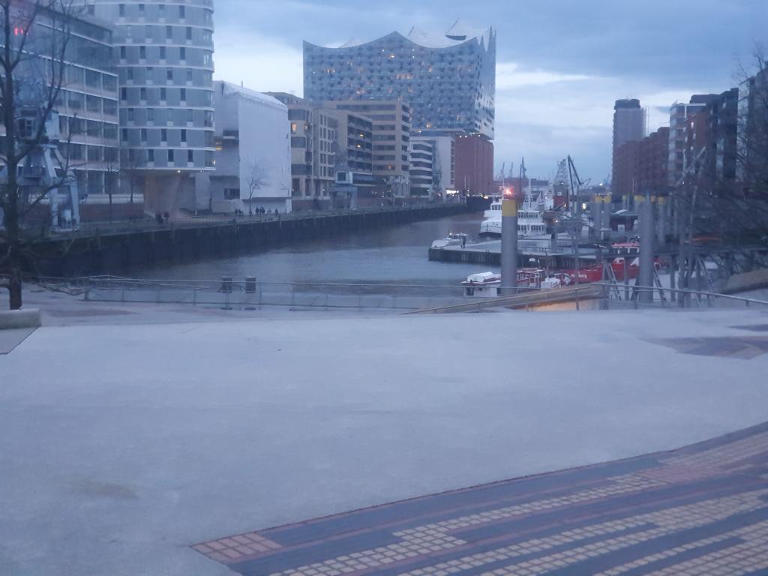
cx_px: 384
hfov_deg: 36.8
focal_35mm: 52
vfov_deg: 28.0
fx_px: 1154
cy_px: 288
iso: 496
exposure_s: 1/33
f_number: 2.4
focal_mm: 6
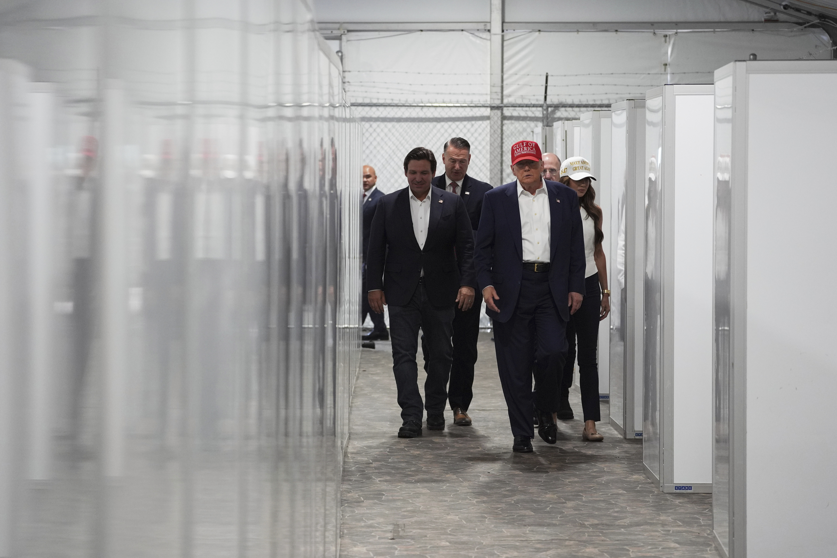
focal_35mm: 126
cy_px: 279
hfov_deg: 16.3
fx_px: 2929
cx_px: 418
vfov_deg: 10.9
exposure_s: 1/500
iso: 2500
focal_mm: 126
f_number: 5
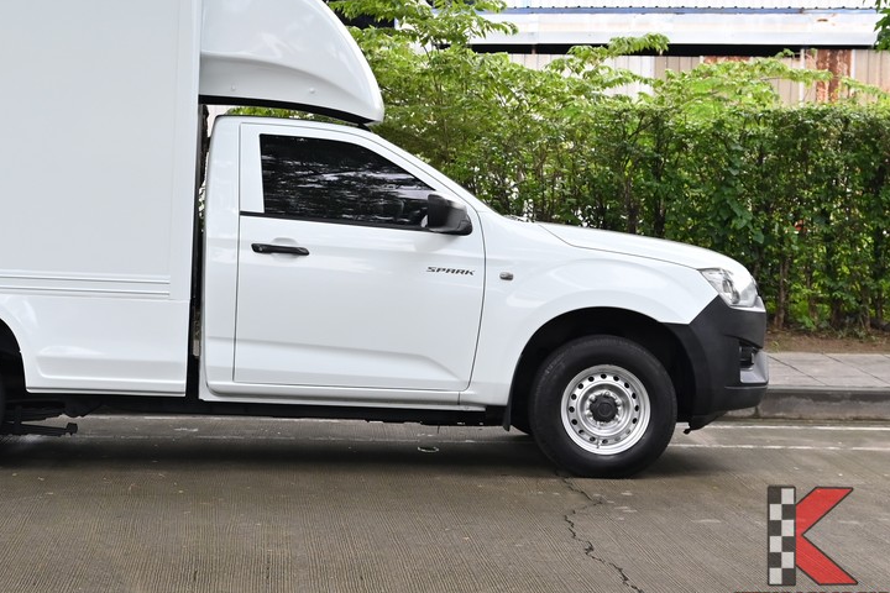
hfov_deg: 23.9
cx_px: 218
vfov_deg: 16.2
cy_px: 166
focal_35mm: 84
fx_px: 2077
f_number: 5.6
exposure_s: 1/350
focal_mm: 37
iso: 400
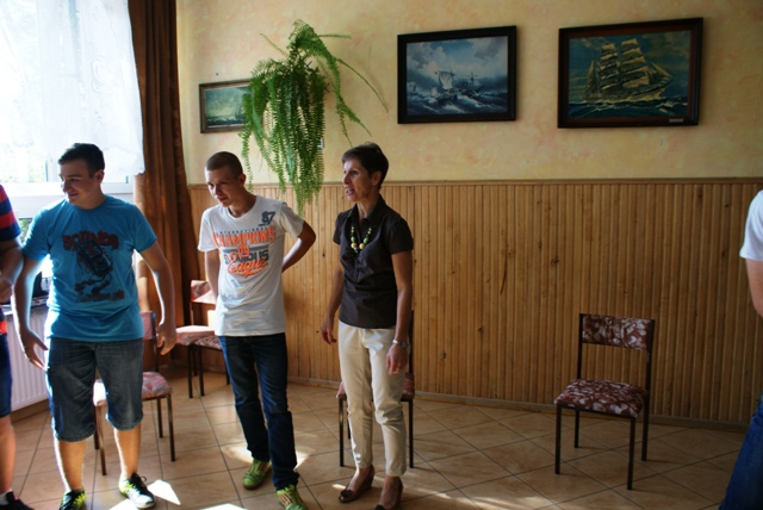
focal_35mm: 27
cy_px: 255
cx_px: 382
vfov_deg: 48.0
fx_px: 573
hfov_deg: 67.3
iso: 100
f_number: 4
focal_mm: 18
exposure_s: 1/40
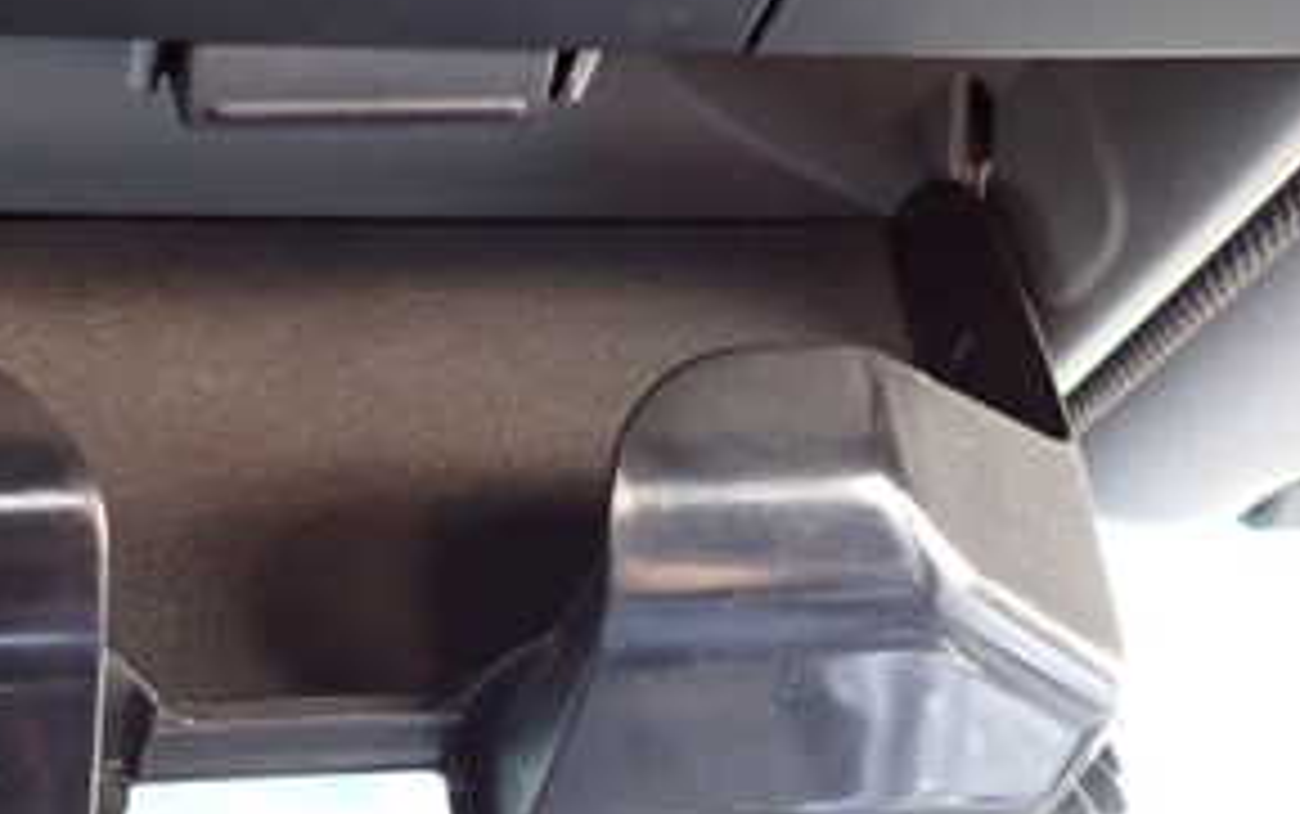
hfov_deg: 36.0
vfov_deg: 23.5
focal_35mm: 55
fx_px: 1950
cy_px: 292
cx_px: 319
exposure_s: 1/30
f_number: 2
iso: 800
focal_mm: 4.5
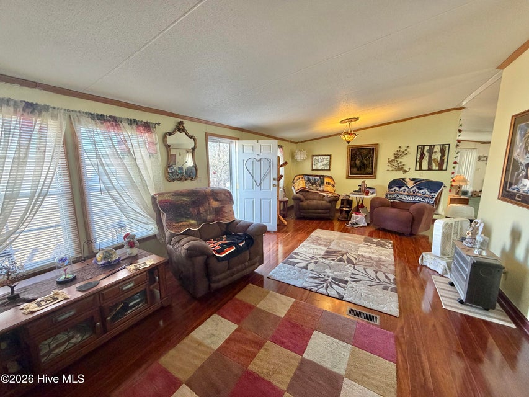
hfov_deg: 102.1
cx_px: 264
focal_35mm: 14
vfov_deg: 85.7
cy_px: 198
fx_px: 214
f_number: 2.2
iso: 320
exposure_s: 1/110
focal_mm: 2.22
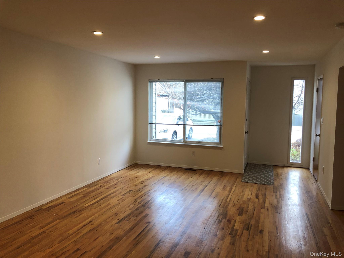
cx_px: 172
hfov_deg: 63.4
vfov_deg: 49.7
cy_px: 129
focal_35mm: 28
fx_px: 278
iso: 25
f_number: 1.8
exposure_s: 1/40
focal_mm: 3.99
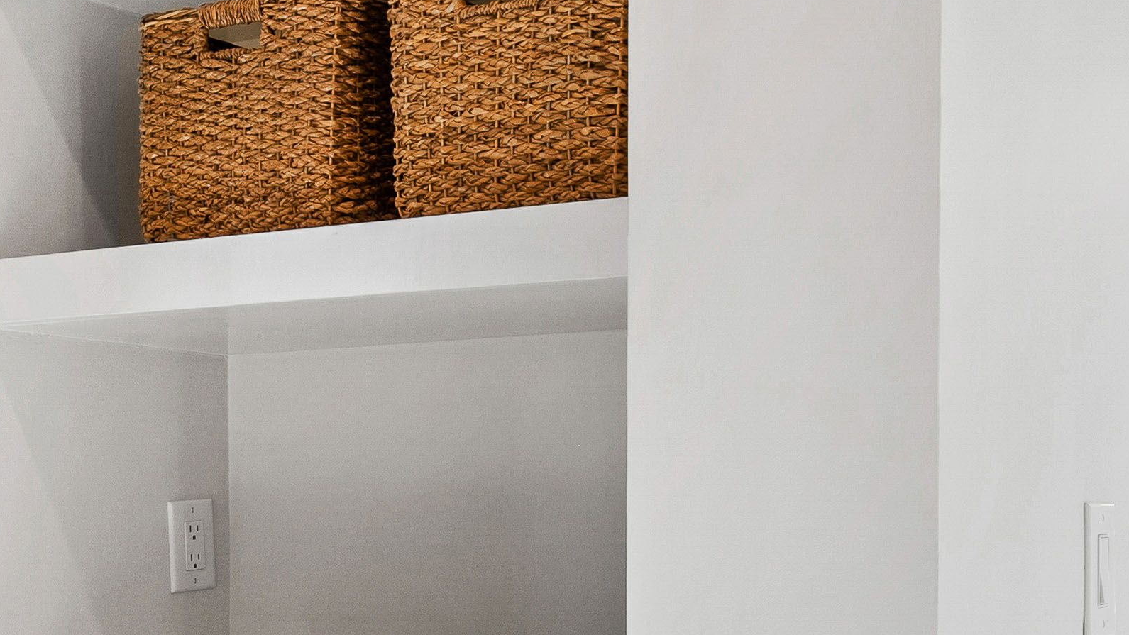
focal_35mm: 55
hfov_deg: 37.7
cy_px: 478
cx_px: 689
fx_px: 1647
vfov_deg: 21.6
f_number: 8
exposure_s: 1/6
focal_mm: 10
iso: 100
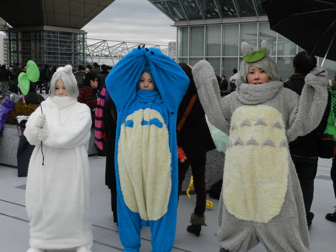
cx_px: 168
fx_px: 446
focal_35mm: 46
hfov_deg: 41.2
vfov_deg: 31.5
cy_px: 126
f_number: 4.2
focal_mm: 8.1
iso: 160
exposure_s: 1/400
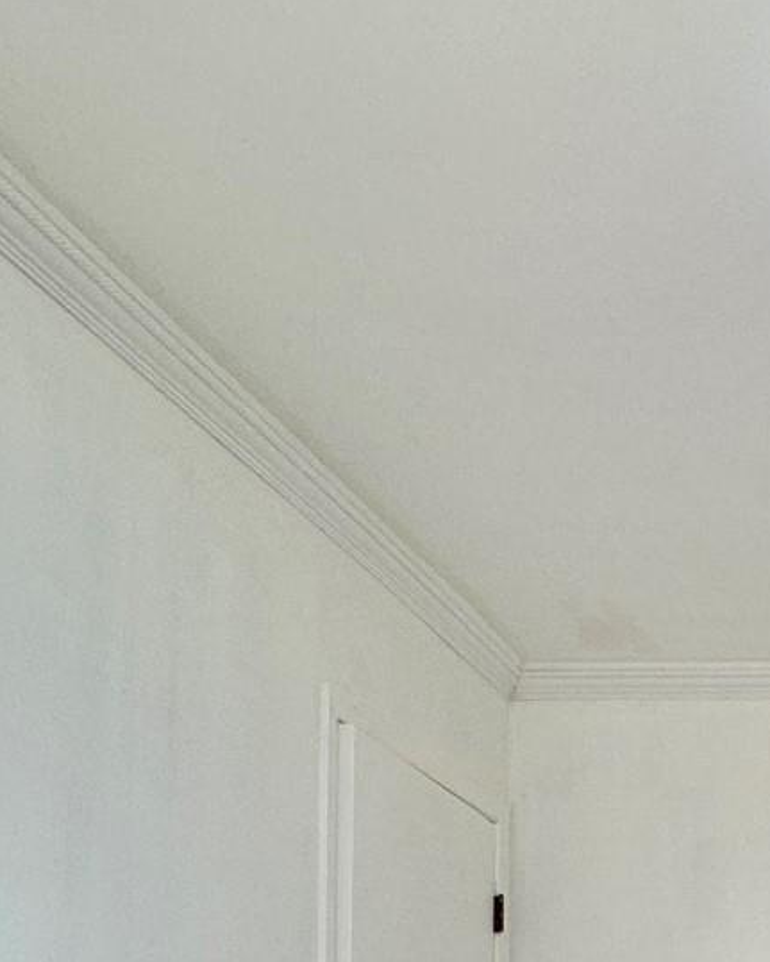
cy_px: 1137
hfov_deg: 24.6
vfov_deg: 30.8
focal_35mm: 52
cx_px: 1054
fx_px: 1480
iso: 125
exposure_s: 1/120
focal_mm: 2.22
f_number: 2.2
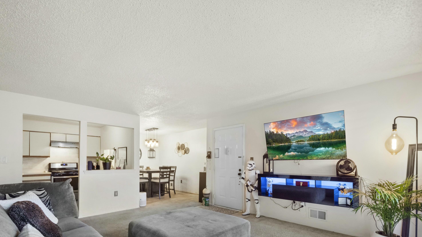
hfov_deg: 99.4
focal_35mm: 16
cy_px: 143
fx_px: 179
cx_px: 215
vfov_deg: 66.4
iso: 250
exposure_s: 1/10
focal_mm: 10
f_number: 8
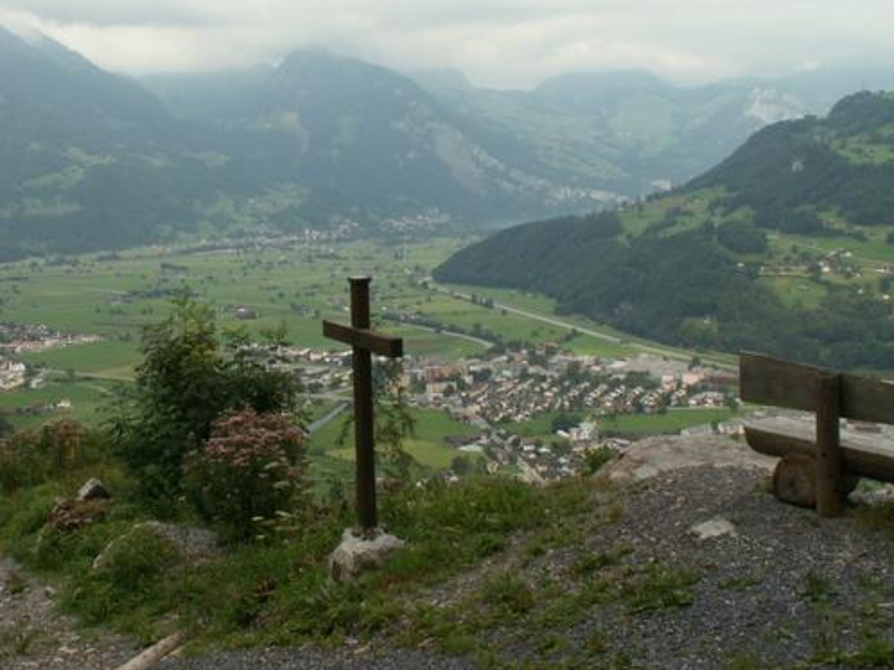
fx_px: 1162
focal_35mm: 45
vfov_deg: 32.0
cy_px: 248
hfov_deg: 41.8
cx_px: 345
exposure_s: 1/100
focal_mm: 5.86
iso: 50
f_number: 8
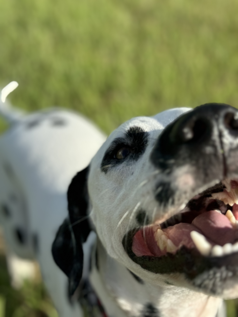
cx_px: 119
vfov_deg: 39.7
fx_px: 440
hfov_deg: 30.3
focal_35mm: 48
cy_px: 158
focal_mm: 6.76
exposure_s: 1/4310
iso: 64
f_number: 1.78
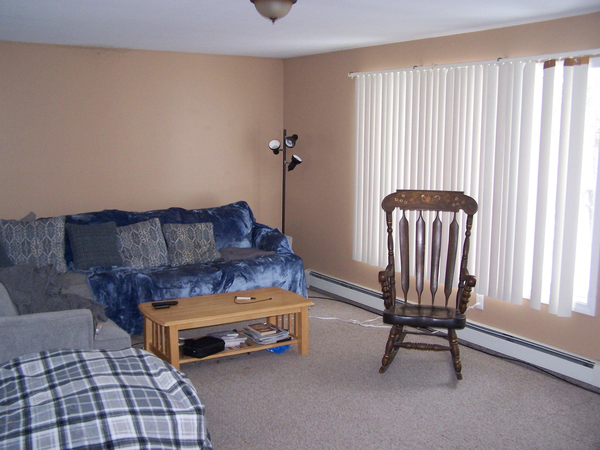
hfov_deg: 49.0
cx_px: 300
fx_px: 659
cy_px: 225
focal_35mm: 38
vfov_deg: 37.7
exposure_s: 1/60
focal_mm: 6.3
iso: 140
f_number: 2.8
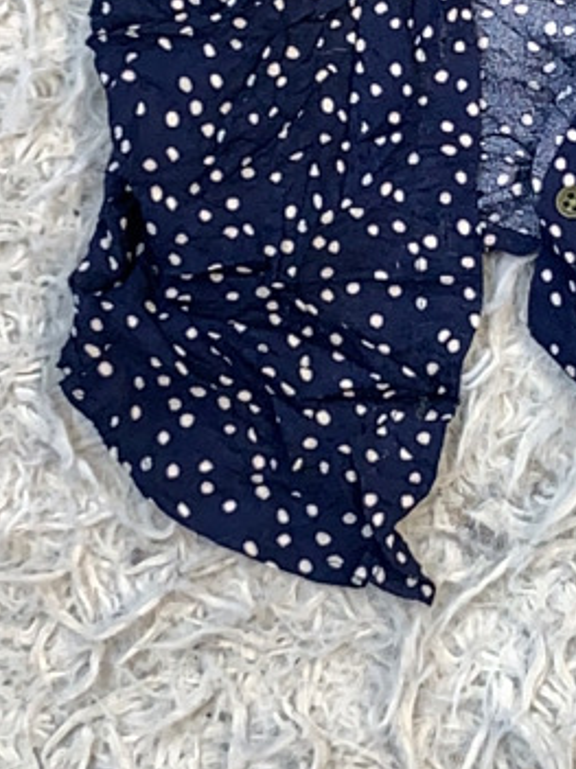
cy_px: 138
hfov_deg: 18.1
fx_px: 1776
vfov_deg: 24.0
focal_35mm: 80
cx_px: 530
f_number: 1.8
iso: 64
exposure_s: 1/100
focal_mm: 4.25
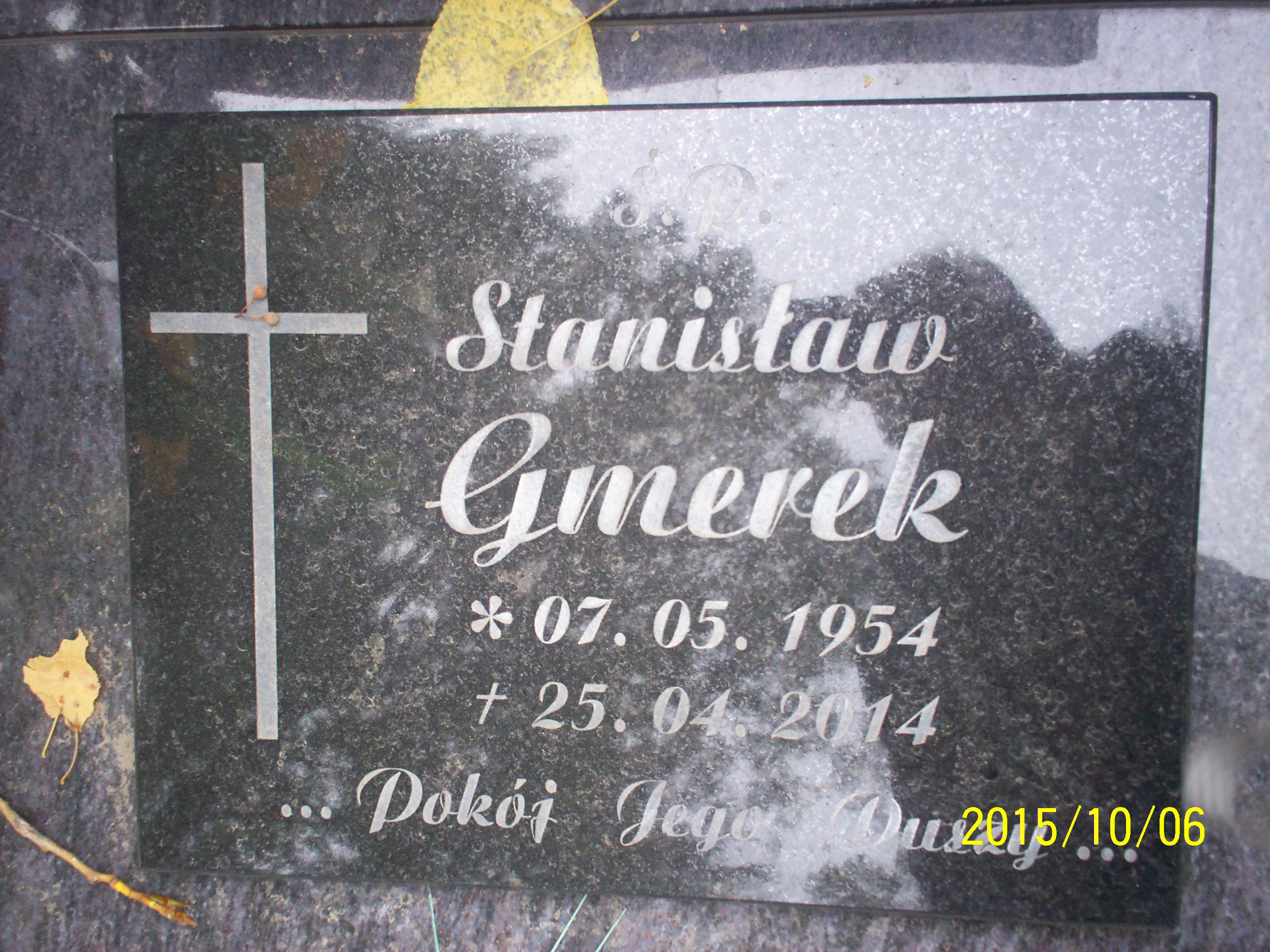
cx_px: 635
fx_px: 1321
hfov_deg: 51.4
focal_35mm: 36
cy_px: 476
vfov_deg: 39.7
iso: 140
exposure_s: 1/17.5
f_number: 4.5
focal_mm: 6
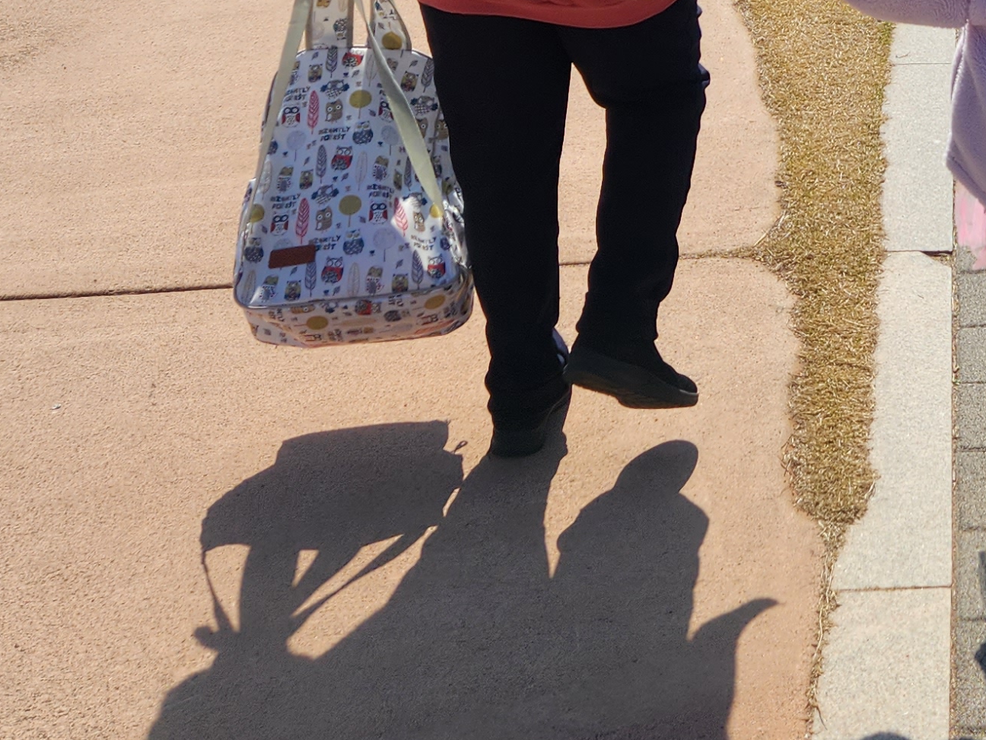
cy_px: -277
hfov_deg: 25.8
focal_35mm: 71
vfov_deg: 18.9
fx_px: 2022
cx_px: 1019
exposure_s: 1/2016
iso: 20
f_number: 1.8
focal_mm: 5.4
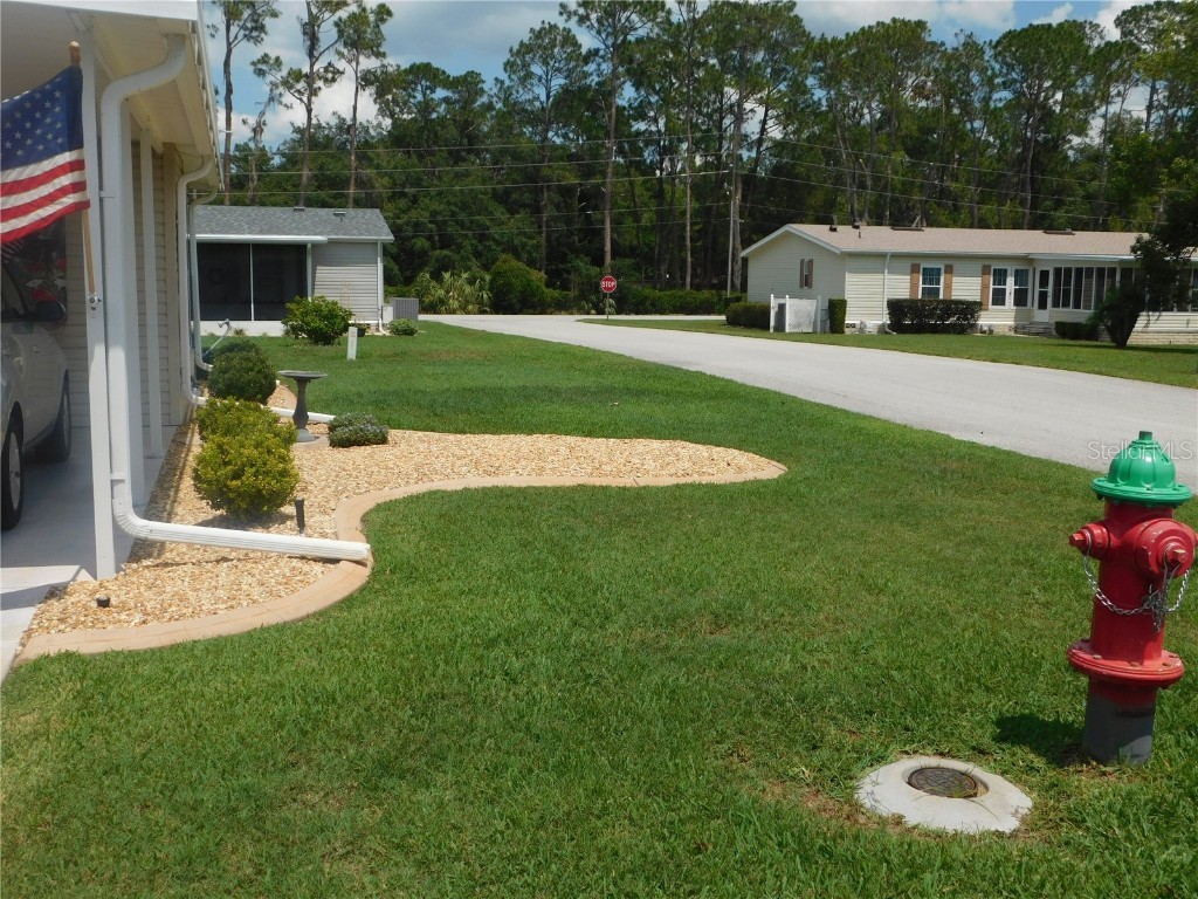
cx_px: 599
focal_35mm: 36
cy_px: 450
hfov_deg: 51.4
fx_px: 1246
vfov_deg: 39.7
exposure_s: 1/640
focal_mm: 6.3
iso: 125
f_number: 7
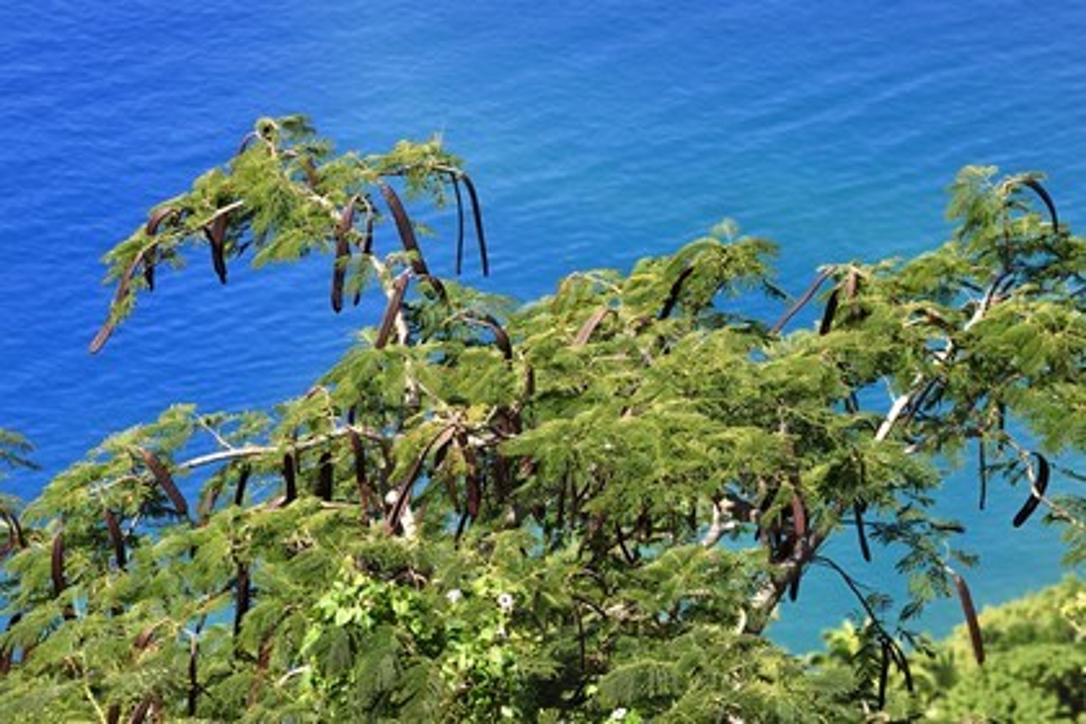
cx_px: 543
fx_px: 6033
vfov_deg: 6.9
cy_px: 362
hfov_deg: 10.3
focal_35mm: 200
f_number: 8
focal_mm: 200
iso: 200
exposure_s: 1/250
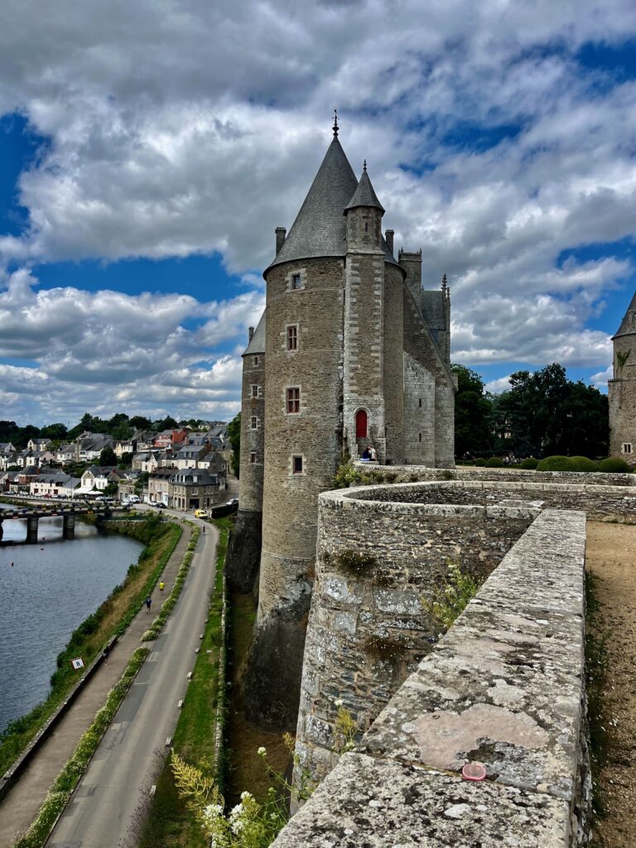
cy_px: 424
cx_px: 318
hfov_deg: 53.1
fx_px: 637
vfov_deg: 67.3
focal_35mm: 26
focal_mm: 5.1
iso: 50
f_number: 1.6
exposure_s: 1/4651
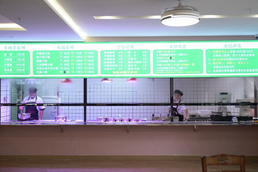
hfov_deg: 47.4
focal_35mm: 41
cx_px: 129
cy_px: 86
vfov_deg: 32.7
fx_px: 294
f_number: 4
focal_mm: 41
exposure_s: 1/160
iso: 800
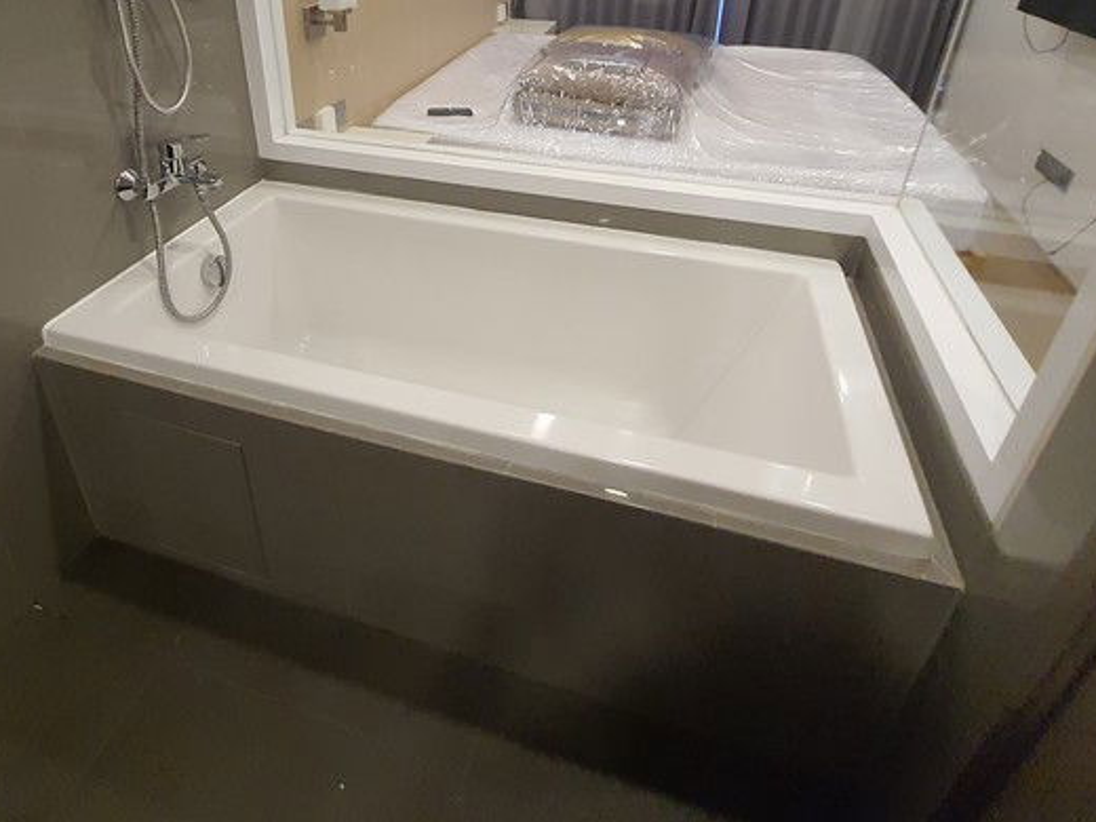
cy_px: 242
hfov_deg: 80.9
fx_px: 633
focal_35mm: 20
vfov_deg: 63.4
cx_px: 447
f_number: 2.2
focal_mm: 1.74
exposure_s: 1/50
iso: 400
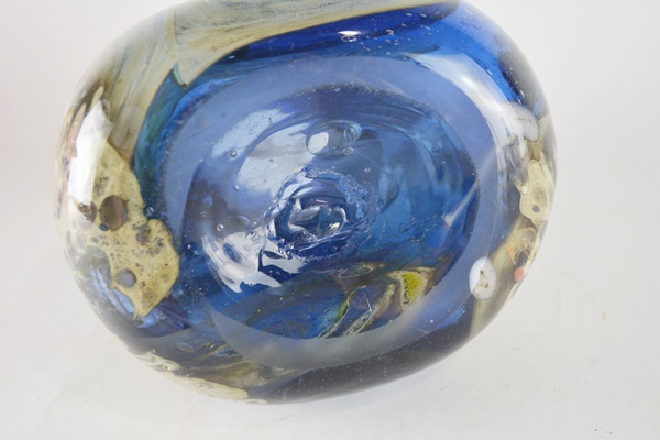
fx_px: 935
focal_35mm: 51
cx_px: 330
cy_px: 220
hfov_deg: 38.9
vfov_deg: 26.5
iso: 400
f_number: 5
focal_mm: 34
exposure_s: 1/100
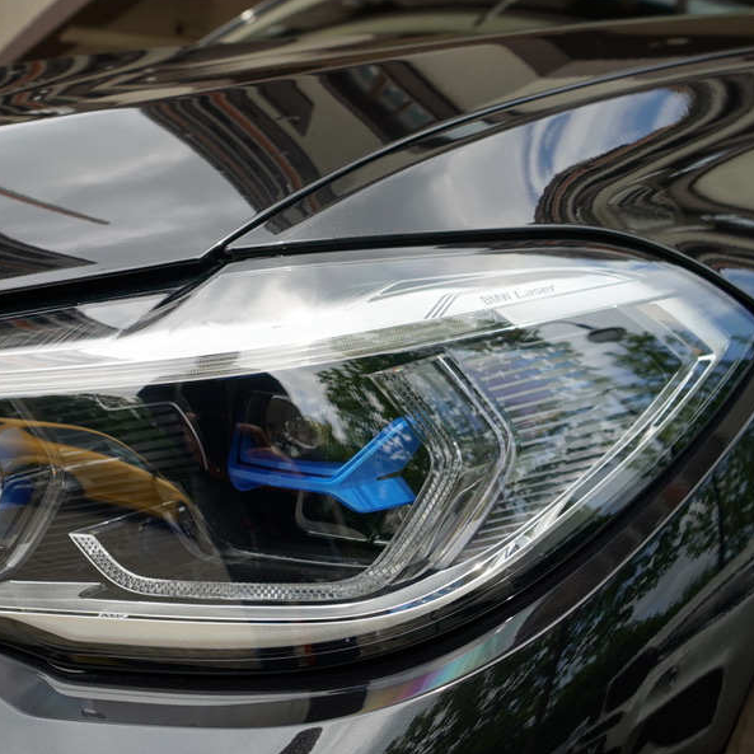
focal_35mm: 42
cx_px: 127
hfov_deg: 38.2
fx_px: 1035
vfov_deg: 39.8
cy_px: 454
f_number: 4.5
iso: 100
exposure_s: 1/200
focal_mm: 18
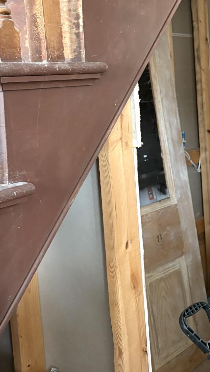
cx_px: 139
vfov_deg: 39.6
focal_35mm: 52
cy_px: 137
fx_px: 514
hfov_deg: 23.0
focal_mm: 5.96
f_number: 1.6
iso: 500
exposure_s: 1/50
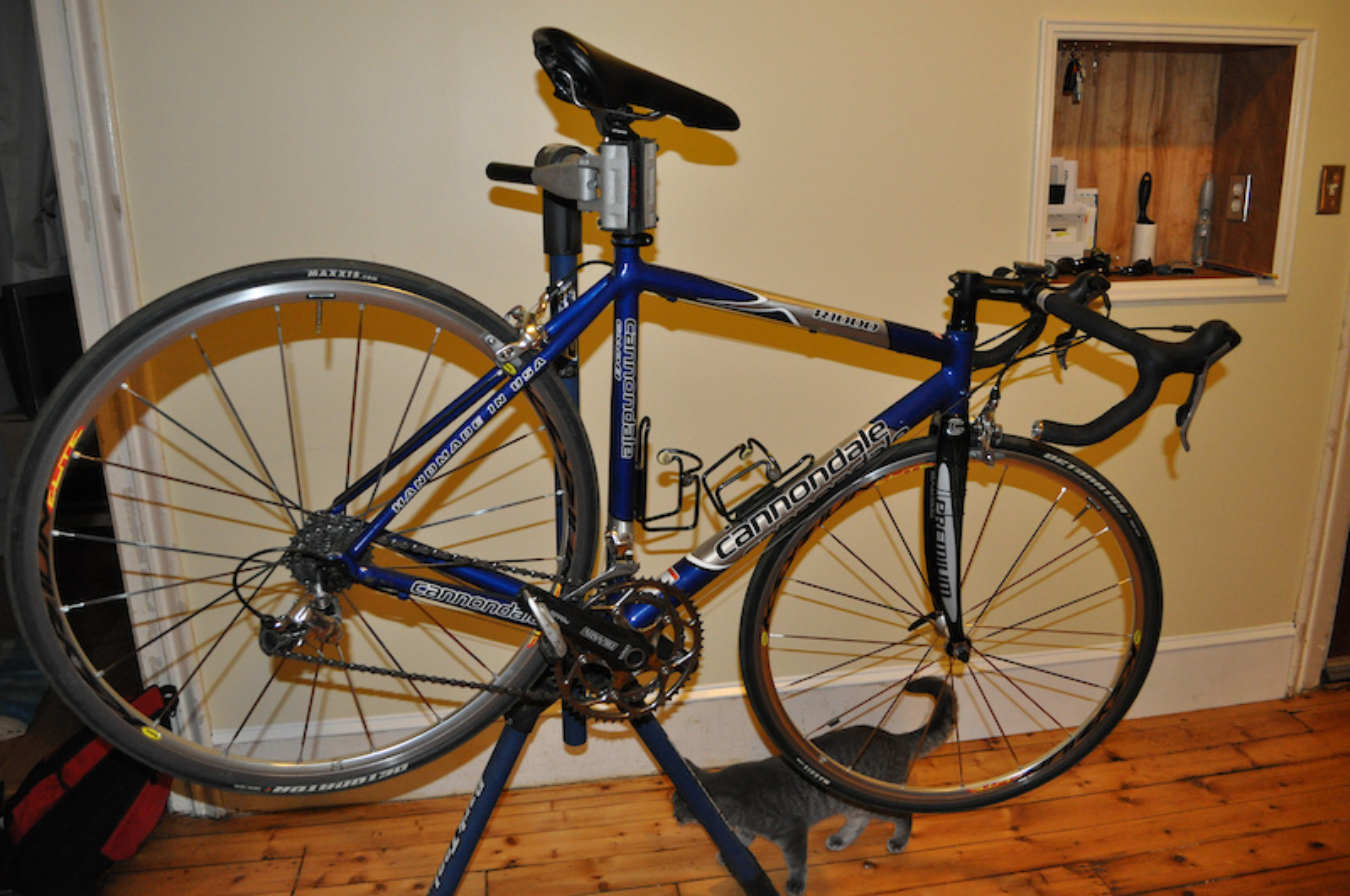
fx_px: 1011
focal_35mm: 27
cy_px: 448
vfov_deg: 47.8
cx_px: 675
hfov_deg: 67.5
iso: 1600
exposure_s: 1/60
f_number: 3.5
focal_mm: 18
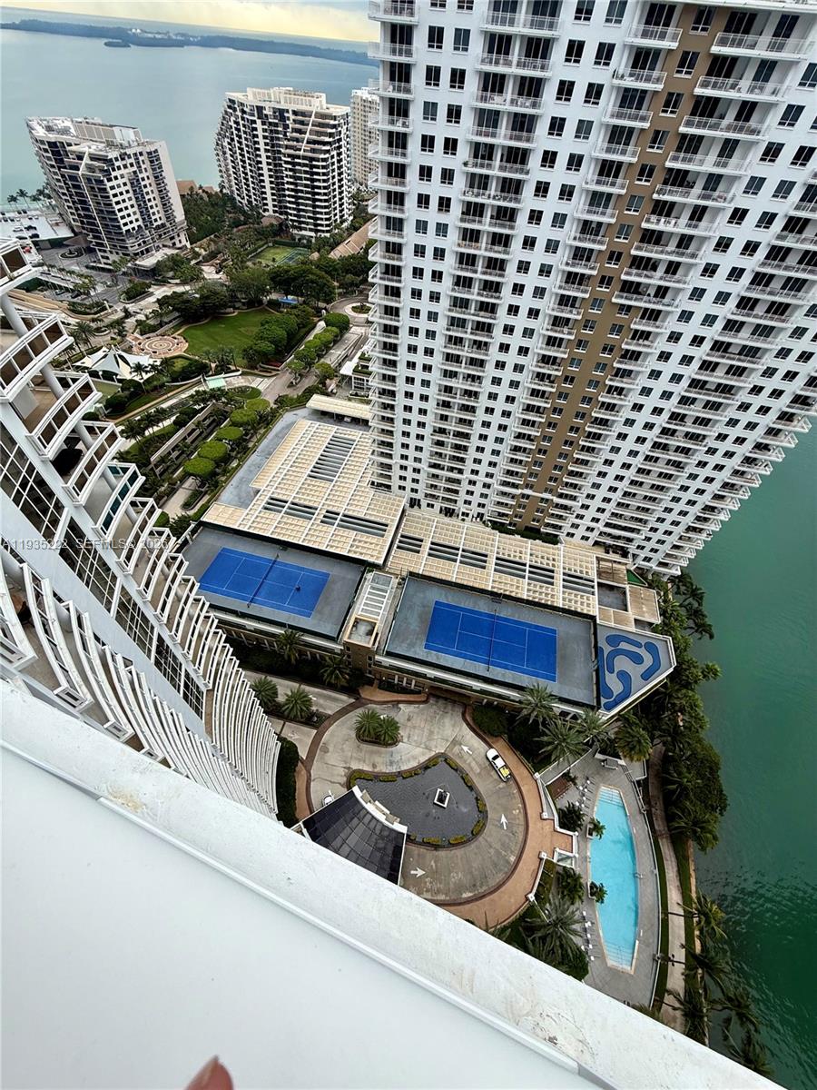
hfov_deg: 85.7
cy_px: 545
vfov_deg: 102.1
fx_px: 441
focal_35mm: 14
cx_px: 408
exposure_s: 1/514
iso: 50
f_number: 2.2
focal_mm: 2.22
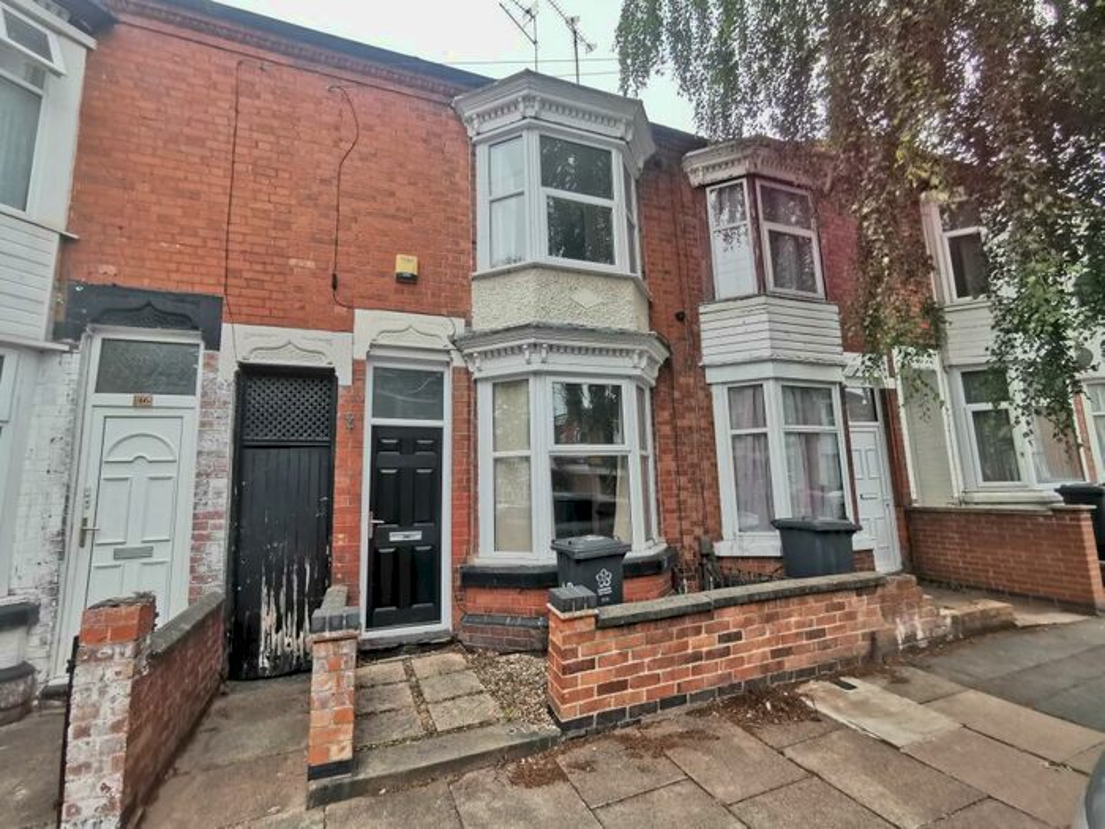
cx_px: 552
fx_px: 511
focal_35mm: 16
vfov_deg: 78.1
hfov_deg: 94.5
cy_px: 414
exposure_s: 1/193
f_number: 2.2
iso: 50
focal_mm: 2.35
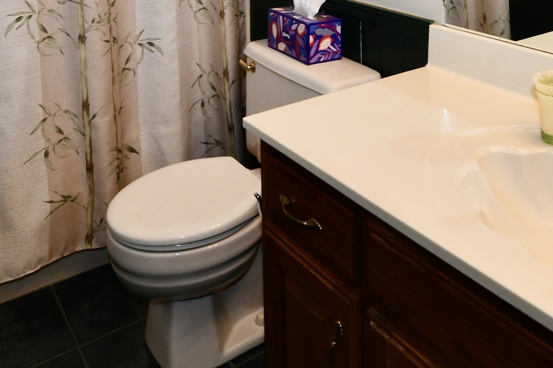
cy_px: -114
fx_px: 599
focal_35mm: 39
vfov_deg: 28.1
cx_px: 290
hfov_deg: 49.5
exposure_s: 1/60
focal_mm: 14
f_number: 6.3
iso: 640
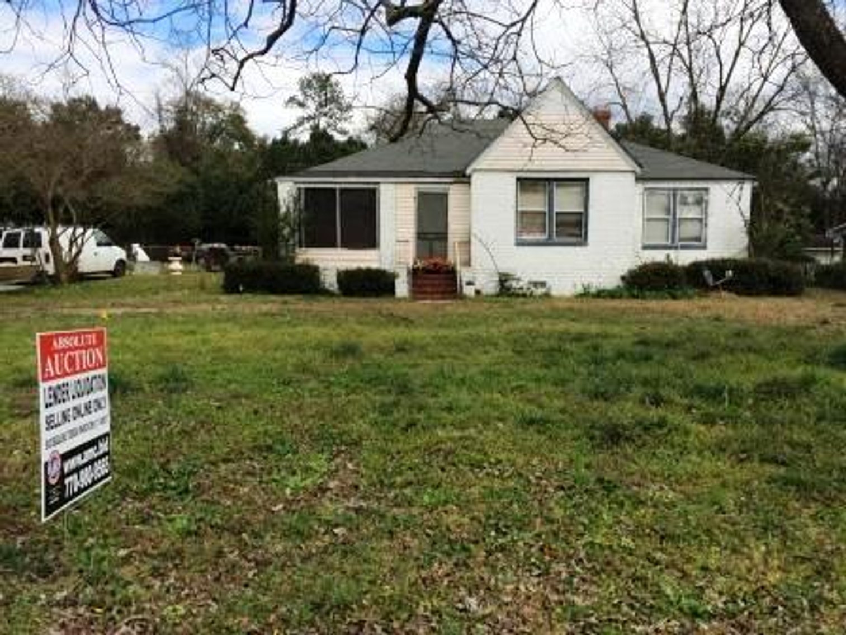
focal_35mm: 29
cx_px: 423
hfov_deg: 61.7
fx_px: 709
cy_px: 318
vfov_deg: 48.2
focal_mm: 4.15
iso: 32
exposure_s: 1/1642
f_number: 2.2
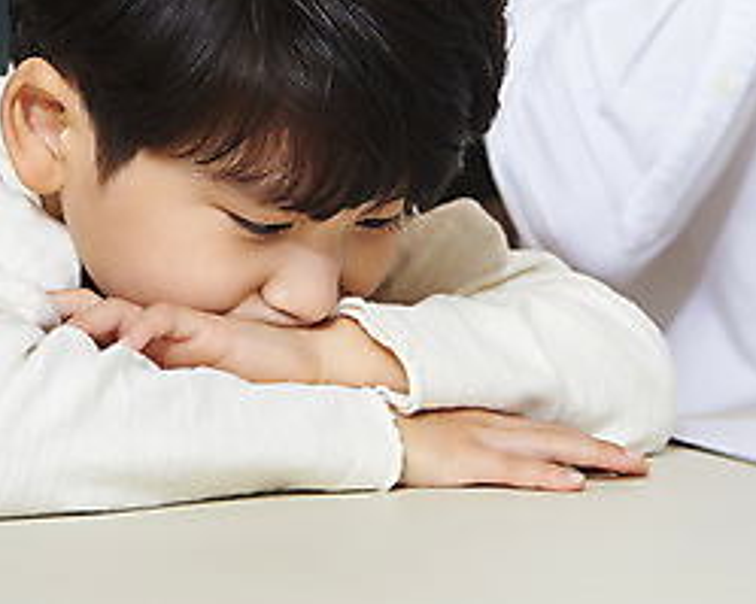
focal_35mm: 158
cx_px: 566
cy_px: 39
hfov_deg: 12.2
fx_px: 3534
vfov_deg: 9.7
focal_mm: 70
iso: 200
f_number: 5.6
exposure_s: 1/80
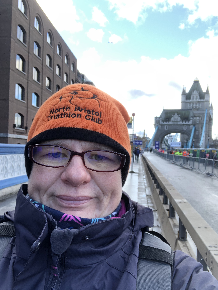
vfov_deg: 52.6
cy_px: 154
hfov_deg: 40.7
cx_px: 108
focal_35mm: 35
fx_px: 294
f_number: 2.2
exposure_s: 1/120
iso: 32
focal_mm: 2.87
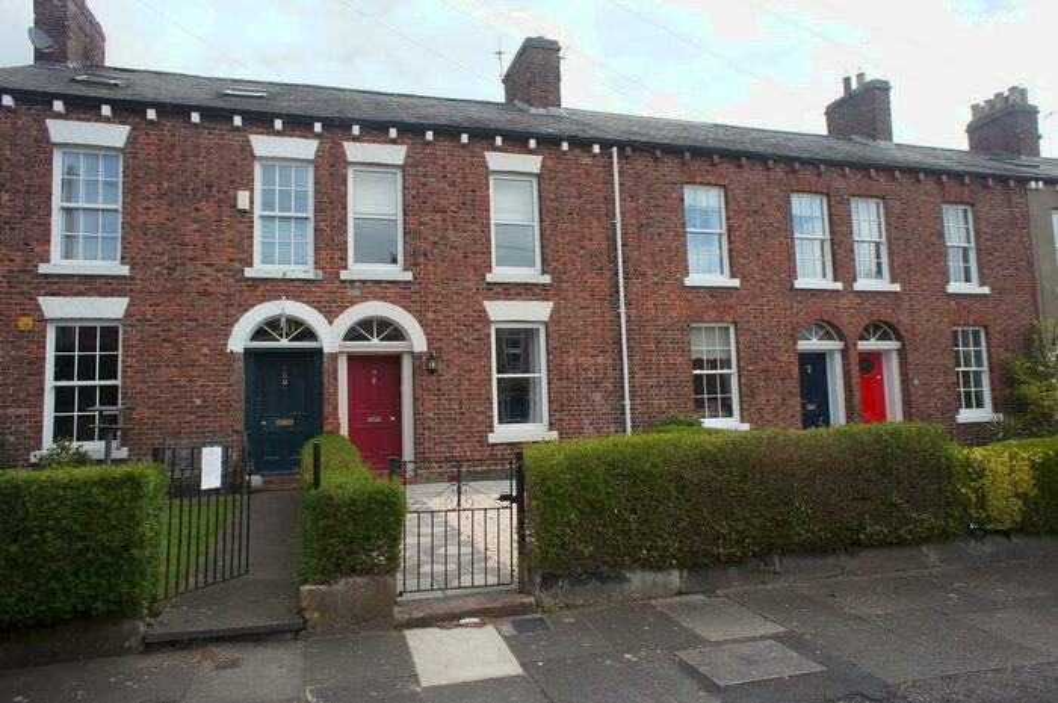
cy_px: 352
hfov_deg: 73.8
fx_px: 705
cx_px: 529
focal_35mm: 24
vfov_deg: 53.0
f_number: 7.1
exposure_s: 1/800
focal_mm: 16
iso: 800
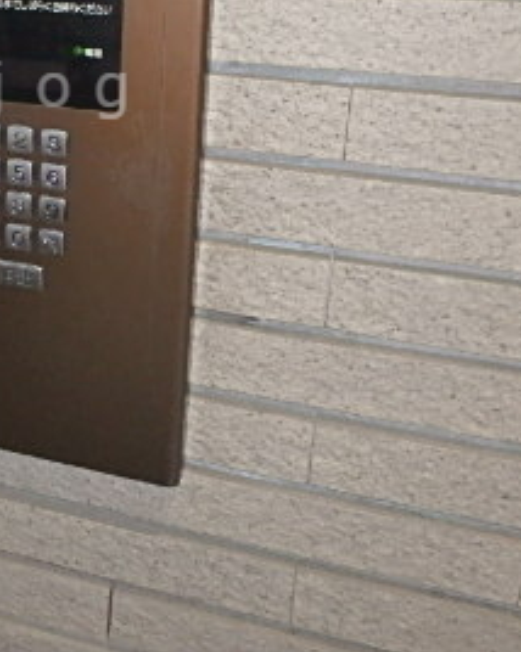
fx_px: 946
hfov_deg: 28.5
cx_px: -27
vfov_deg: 36.2
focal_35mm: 49
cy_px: 90
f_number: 3.5
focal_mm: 3.7
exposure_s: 1/30
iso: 400
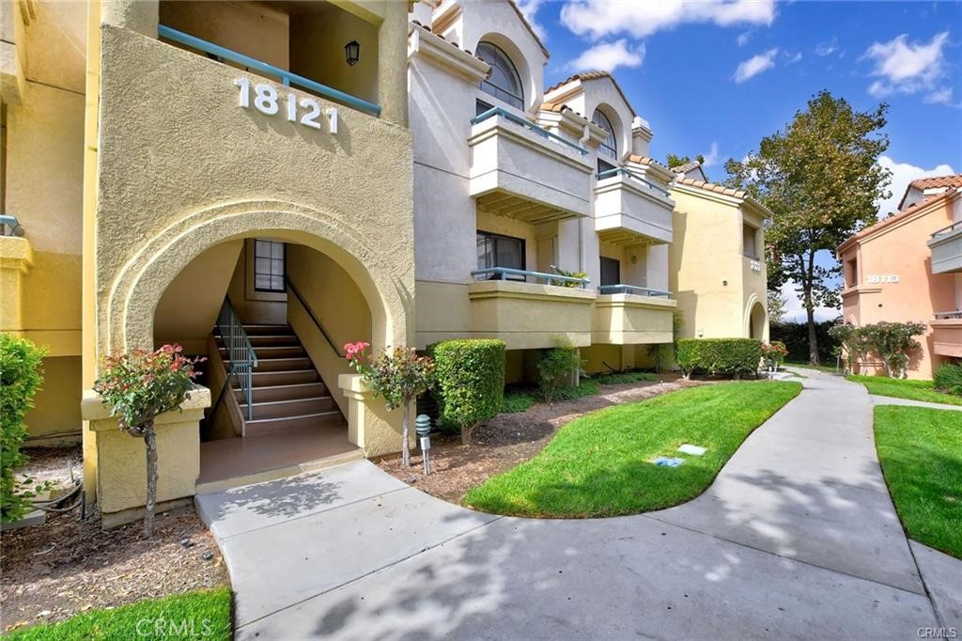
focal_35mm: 15
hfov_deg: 100.4
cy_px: 320
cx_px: 481
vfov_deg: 77.3
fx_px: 401
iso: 1250
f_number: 14
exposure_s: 1/800
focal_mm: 10
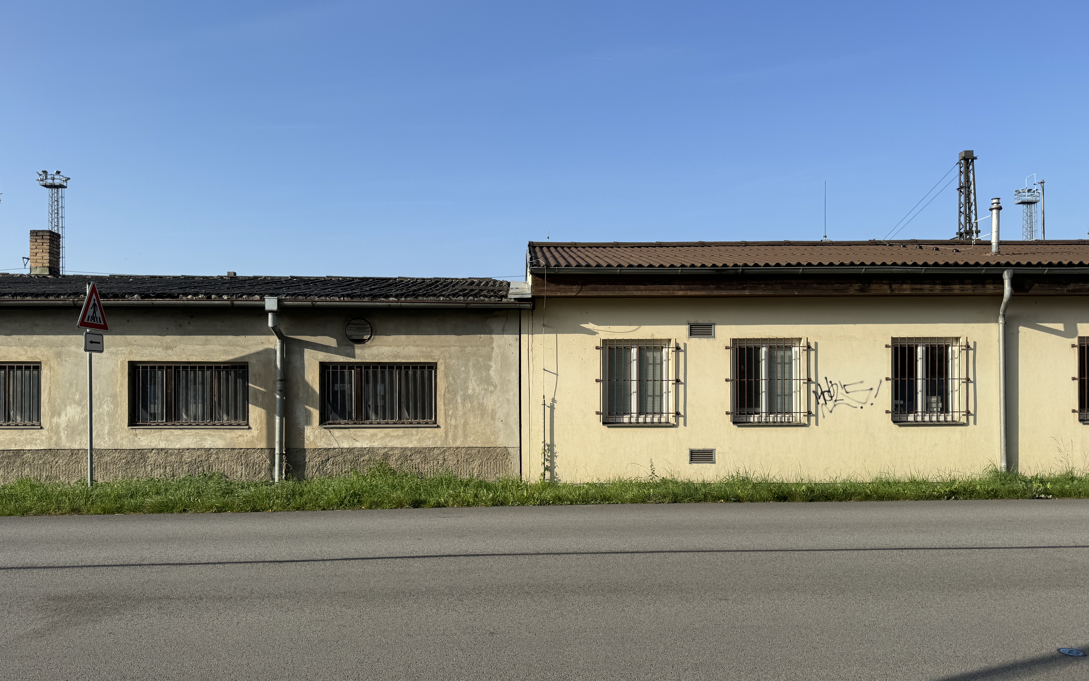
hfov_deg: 70.4
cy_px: 385
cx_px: 546
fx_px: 772
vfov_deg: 47.5
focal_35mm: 26
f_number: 1.78
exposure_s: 1/4310
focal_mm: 6.86
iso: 80
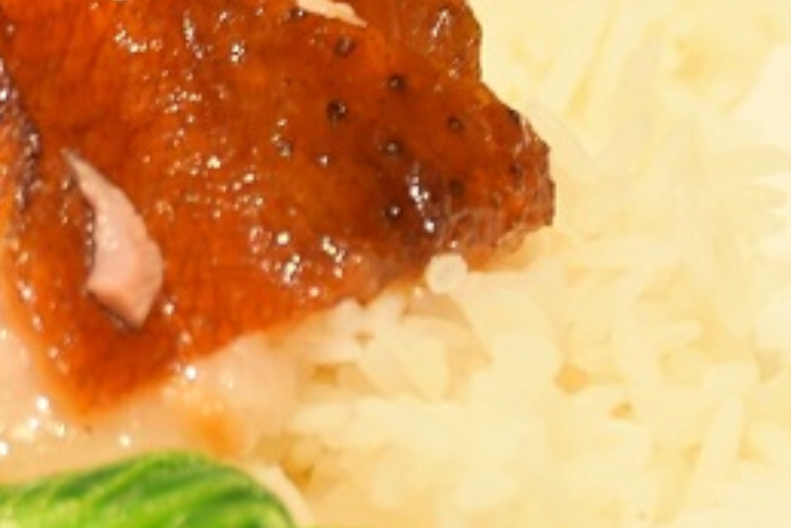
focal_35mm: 290
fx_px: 6375
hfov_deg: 7.0
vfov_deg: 4.7
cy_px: 64
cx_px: -421
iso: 200
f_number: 5.6
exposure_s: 1/25
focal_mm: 50
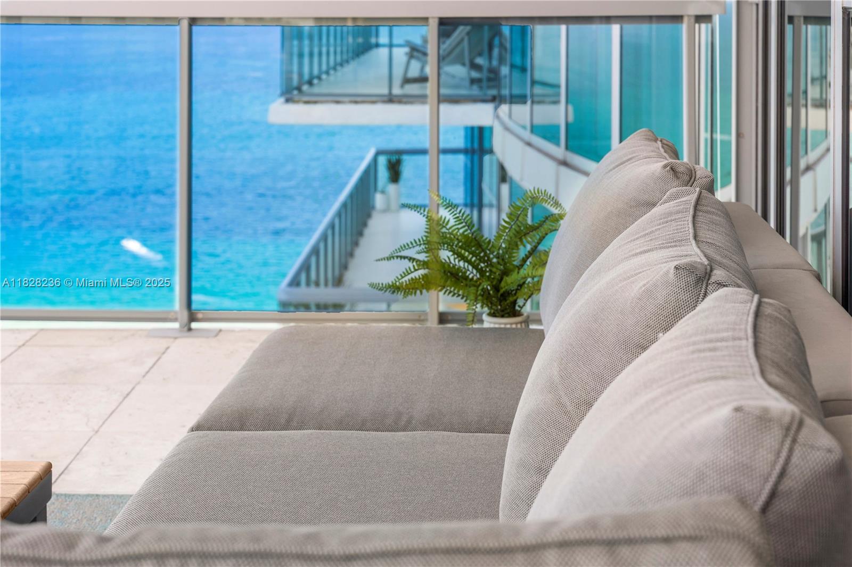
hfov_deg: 31.9
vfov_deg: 21.6
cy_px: 284
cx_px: 426
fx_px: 1491
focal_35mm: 63
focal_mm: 63
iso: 320
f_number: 8
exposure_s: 1/160
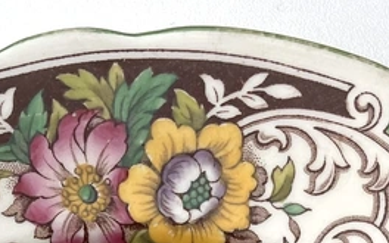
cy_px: 585
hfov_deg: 22.3
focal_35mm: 92
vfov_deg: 11.6
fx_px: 975
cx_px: 304
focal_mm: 4.2
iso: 32
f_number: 1.6
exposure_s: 1/122
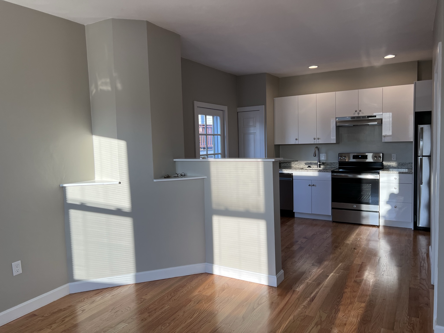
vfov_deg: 53.1
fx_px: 333
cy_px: 166
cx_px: 222
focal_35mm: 26
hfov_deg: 67.3
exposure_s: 1/387
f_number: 1.5
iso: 50
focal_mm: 5.7
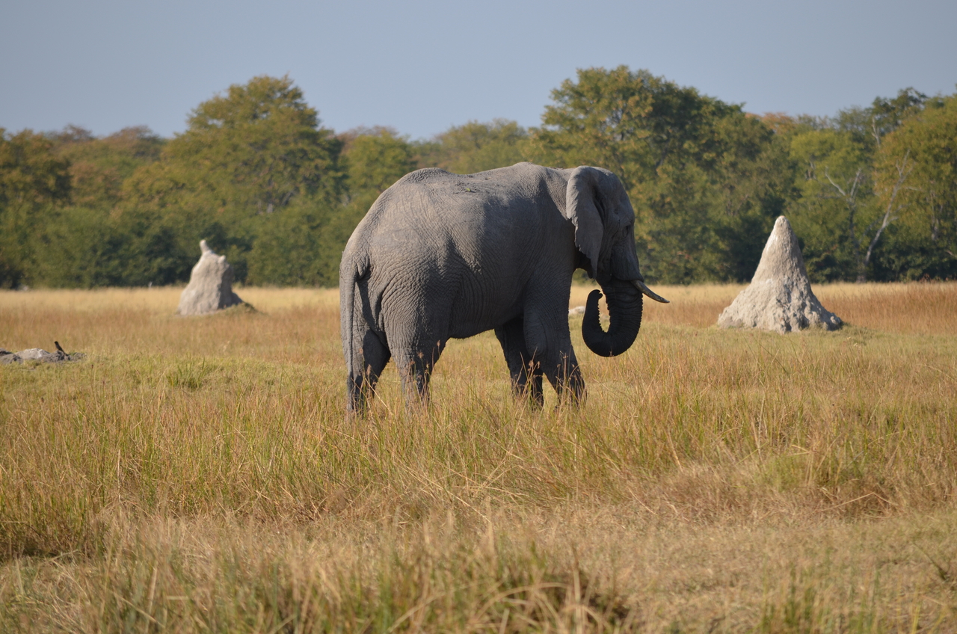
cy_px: 317
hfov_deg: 4.9
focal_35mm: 420
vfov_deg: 3.3
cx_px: 478
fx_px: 11143
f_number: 6.3
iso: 200
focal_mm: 280
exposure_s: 1/640
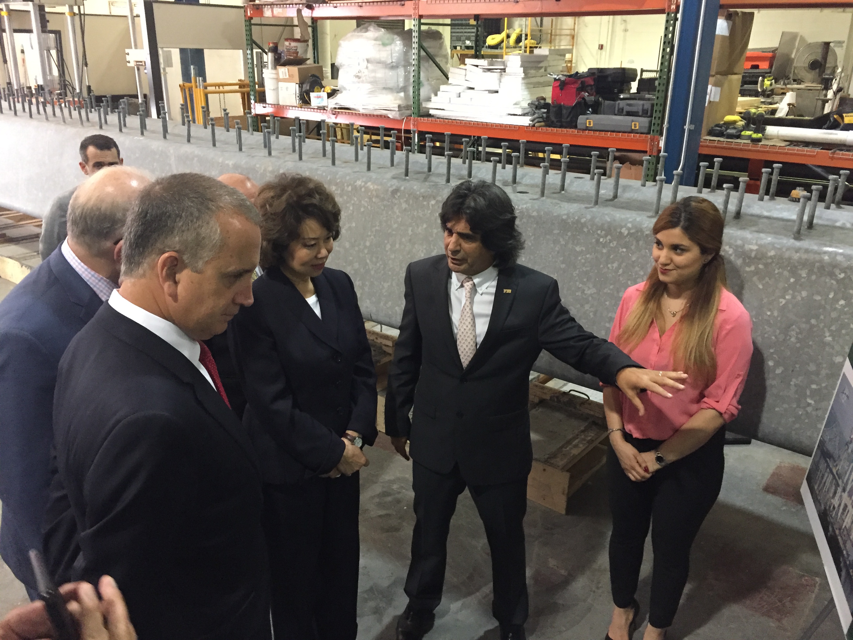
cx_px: 426
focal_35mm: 29
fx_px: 715
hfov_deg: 61.7
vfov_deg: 48.2
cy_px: 320
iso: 250
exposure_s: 1/30
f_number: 2.2
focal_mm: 4.15
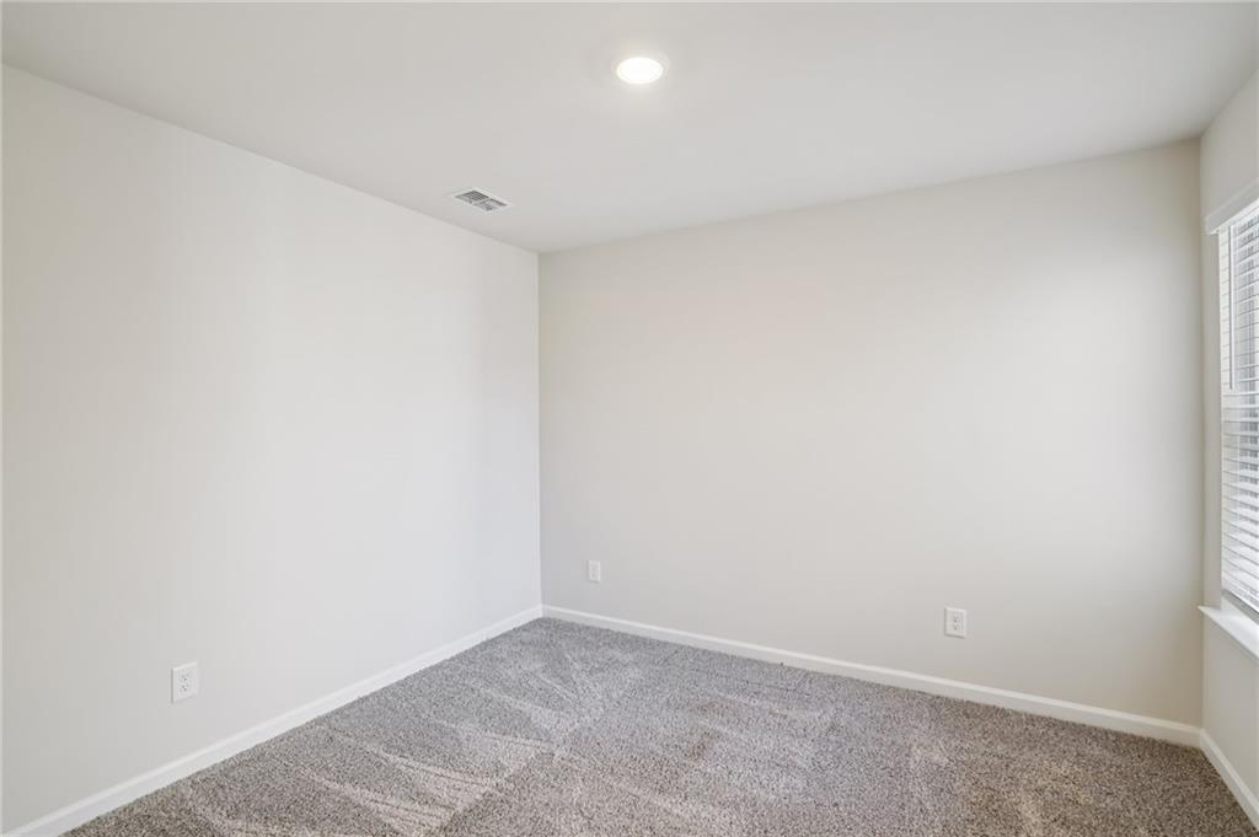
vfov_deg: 73.7
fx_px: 559
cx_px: 630
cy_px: 418
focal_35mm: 16
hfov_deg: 96.8
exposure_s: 1/8
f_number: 8
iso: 400
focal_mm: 16
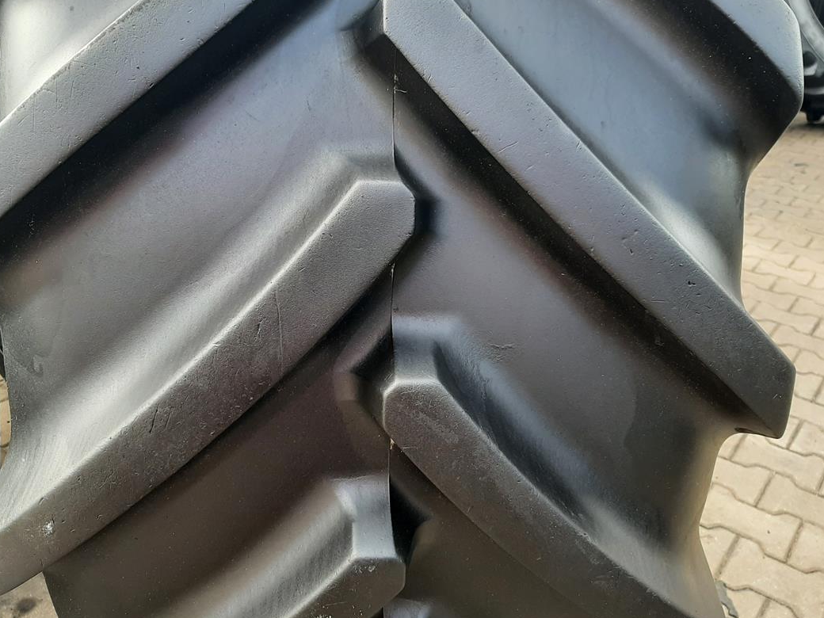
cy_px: 312
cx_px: 379
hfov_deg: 59.9
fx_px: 714
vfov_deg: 46.8
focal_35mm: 30
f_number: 1.7
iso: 40
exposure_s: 1/140
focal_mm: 3.93
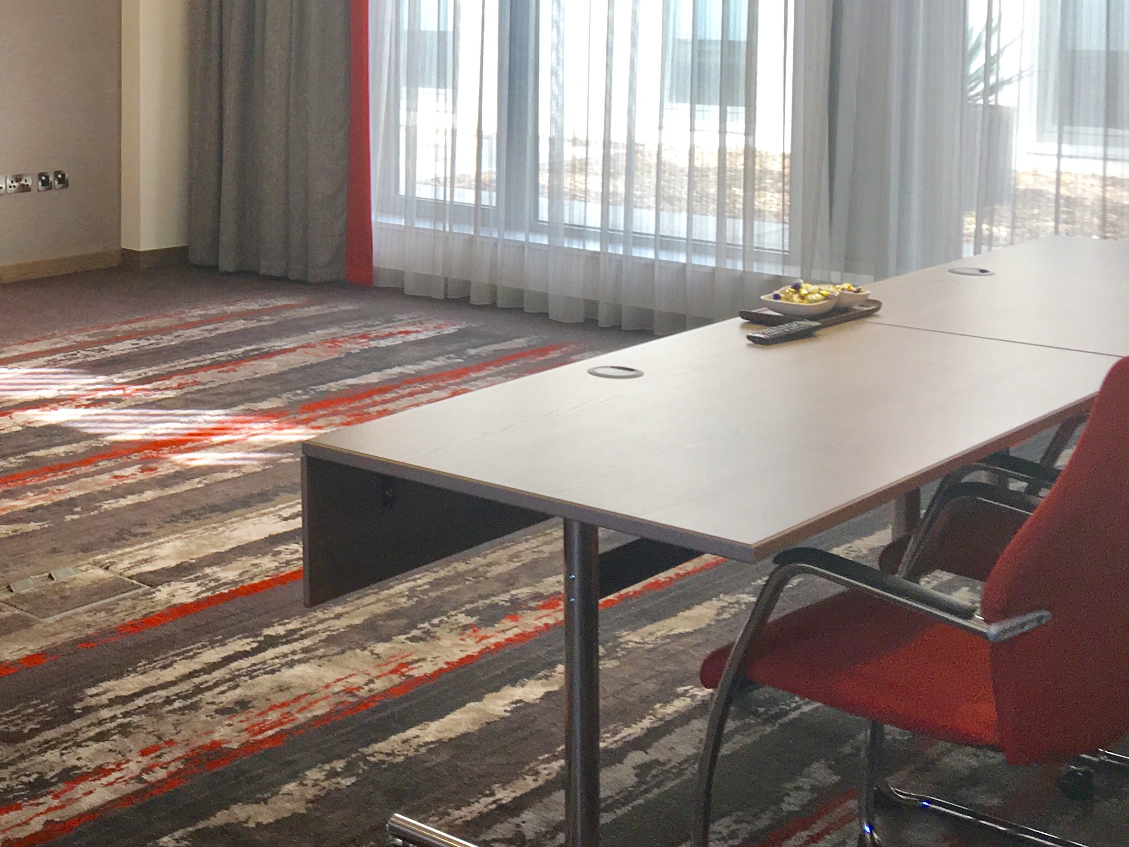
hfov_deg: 31.8
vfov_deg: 24.9
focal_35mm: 57
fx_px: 1859
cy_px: 93
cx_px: 63
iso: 32
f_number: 2.2
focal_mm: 4.15
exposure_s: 1/50
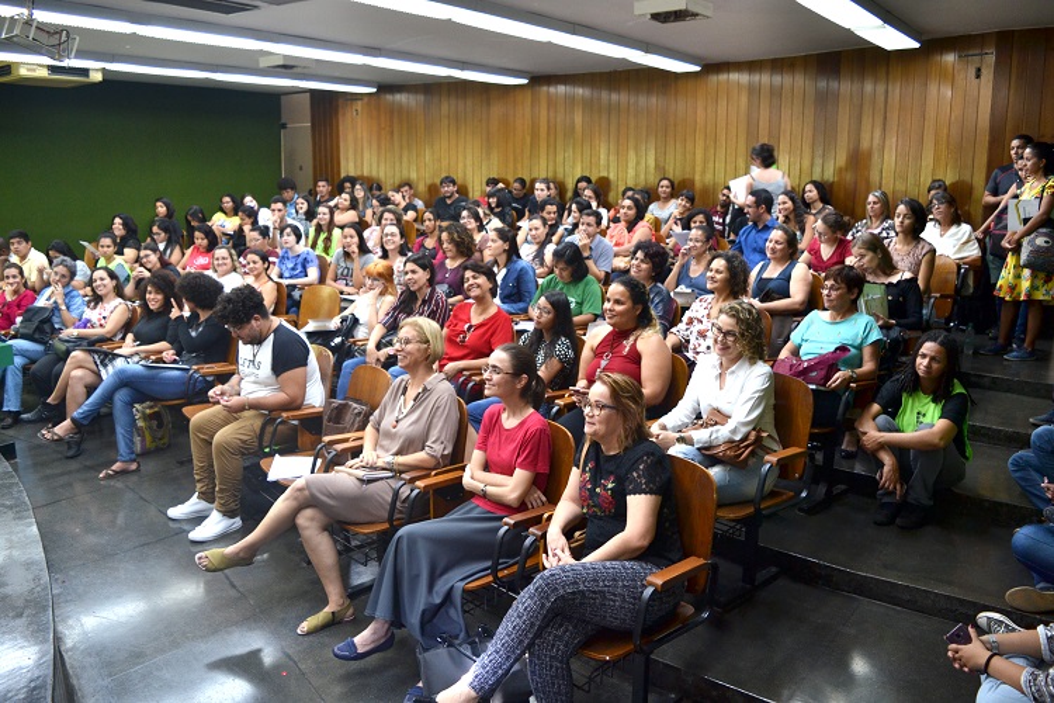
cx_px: 527
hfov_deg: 67.4
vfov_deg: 47.9
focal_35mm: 27
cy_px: 352
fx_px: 790
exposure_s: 1/40
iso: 400
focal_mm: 18
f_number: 3.5
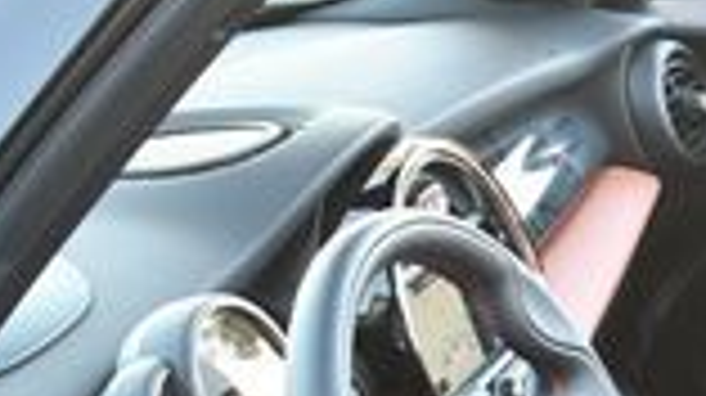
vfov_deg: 7.6
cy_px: 684
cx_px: 1088
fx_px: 2880
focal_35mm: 154
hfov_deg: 13.1
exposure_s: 1/200
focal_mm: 18
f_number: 3.5
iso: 800
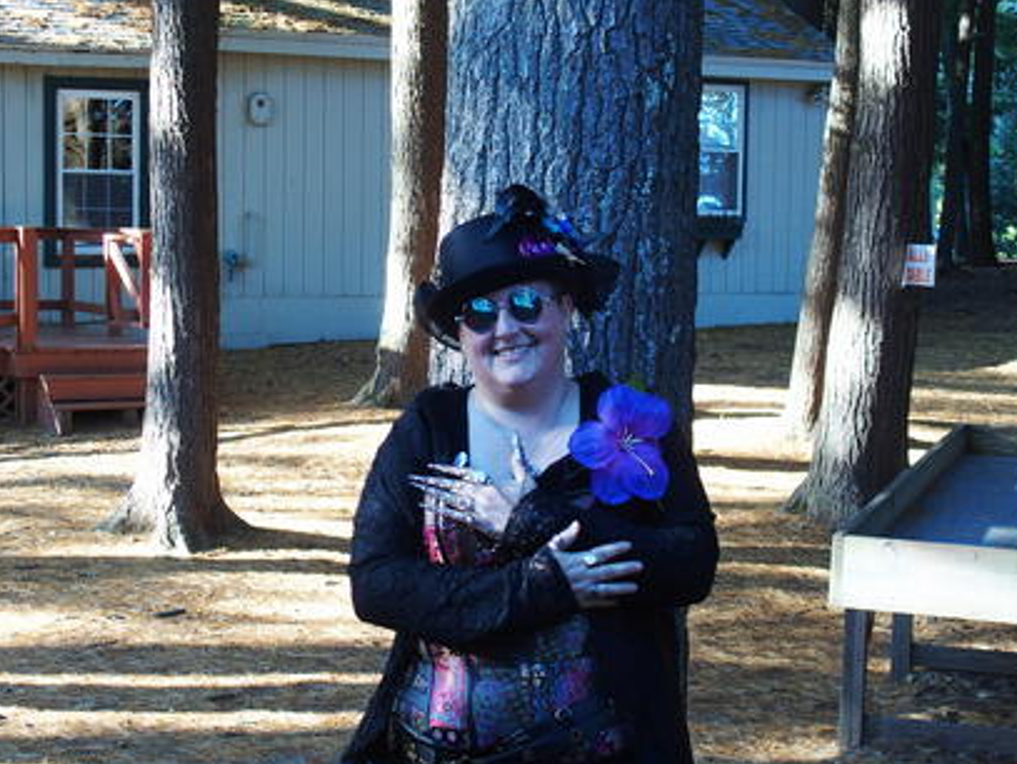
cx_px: 497
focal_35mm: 63
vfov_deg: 23.3
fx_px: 1853
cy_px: 355
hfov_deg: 30.7
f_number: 2.8
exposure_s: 1/60
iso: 200
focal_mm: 12
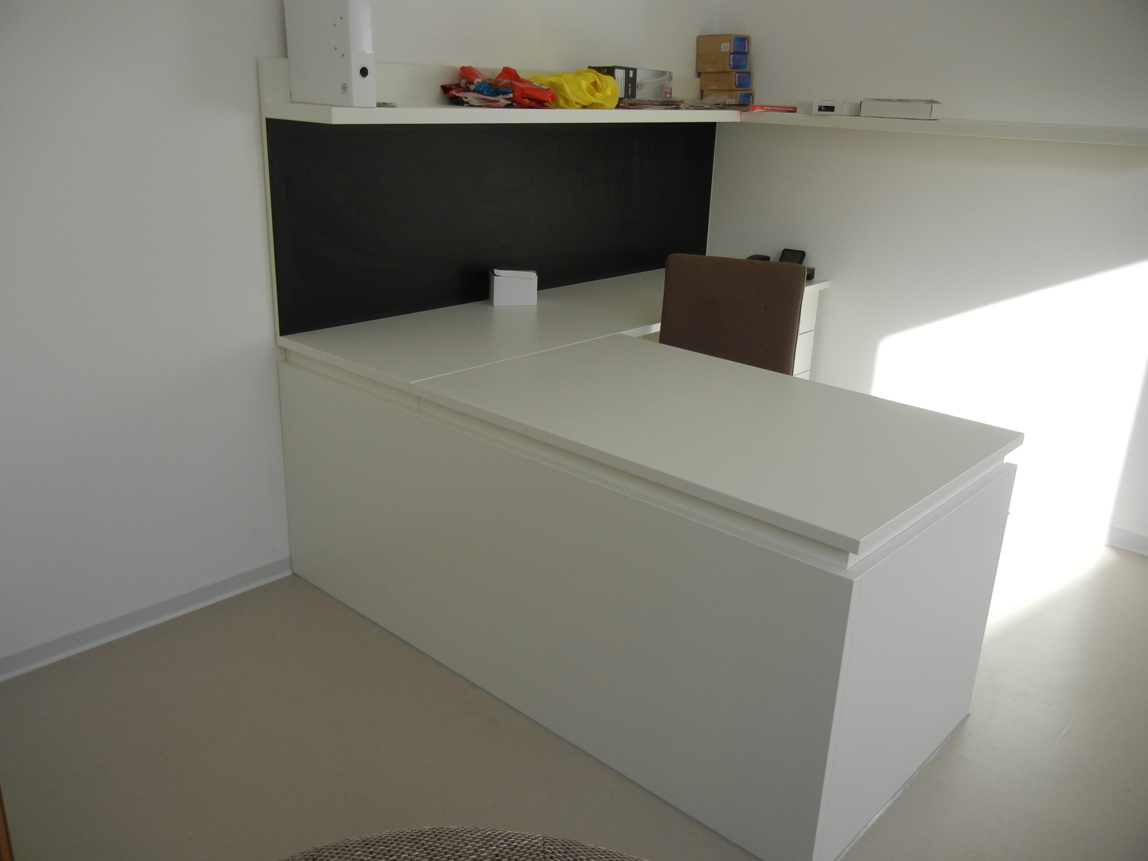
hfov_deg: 60.0
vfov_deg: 46.8
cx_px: 574
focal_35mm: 30
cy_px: 430
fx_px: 995
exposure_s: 1/281
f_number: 3.5
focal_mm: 5.4
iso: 160
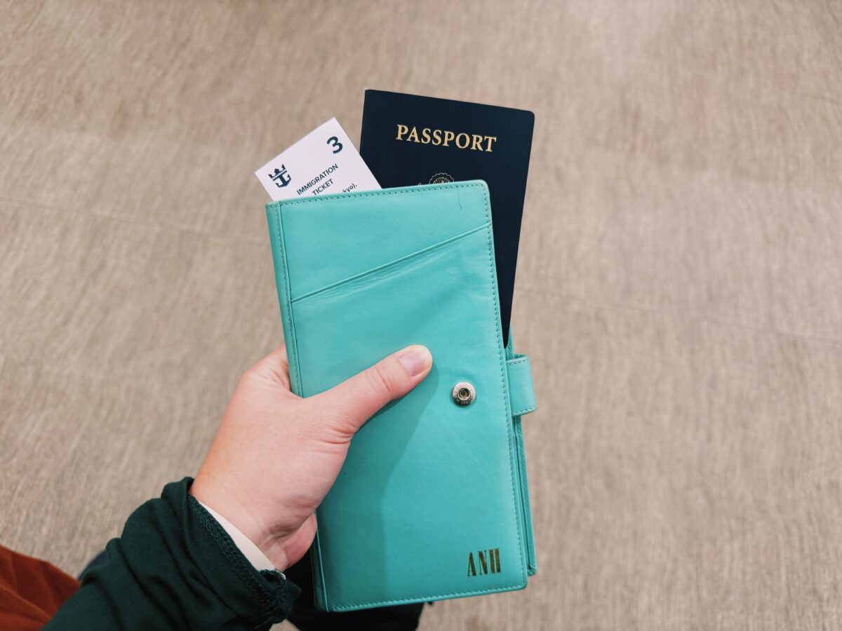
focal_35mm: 24
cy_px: 316
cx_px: 421
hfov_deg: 71.6
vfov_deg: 56.8
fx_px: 584
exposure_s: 1/121
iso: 160
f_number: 1.78
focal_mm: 6.76
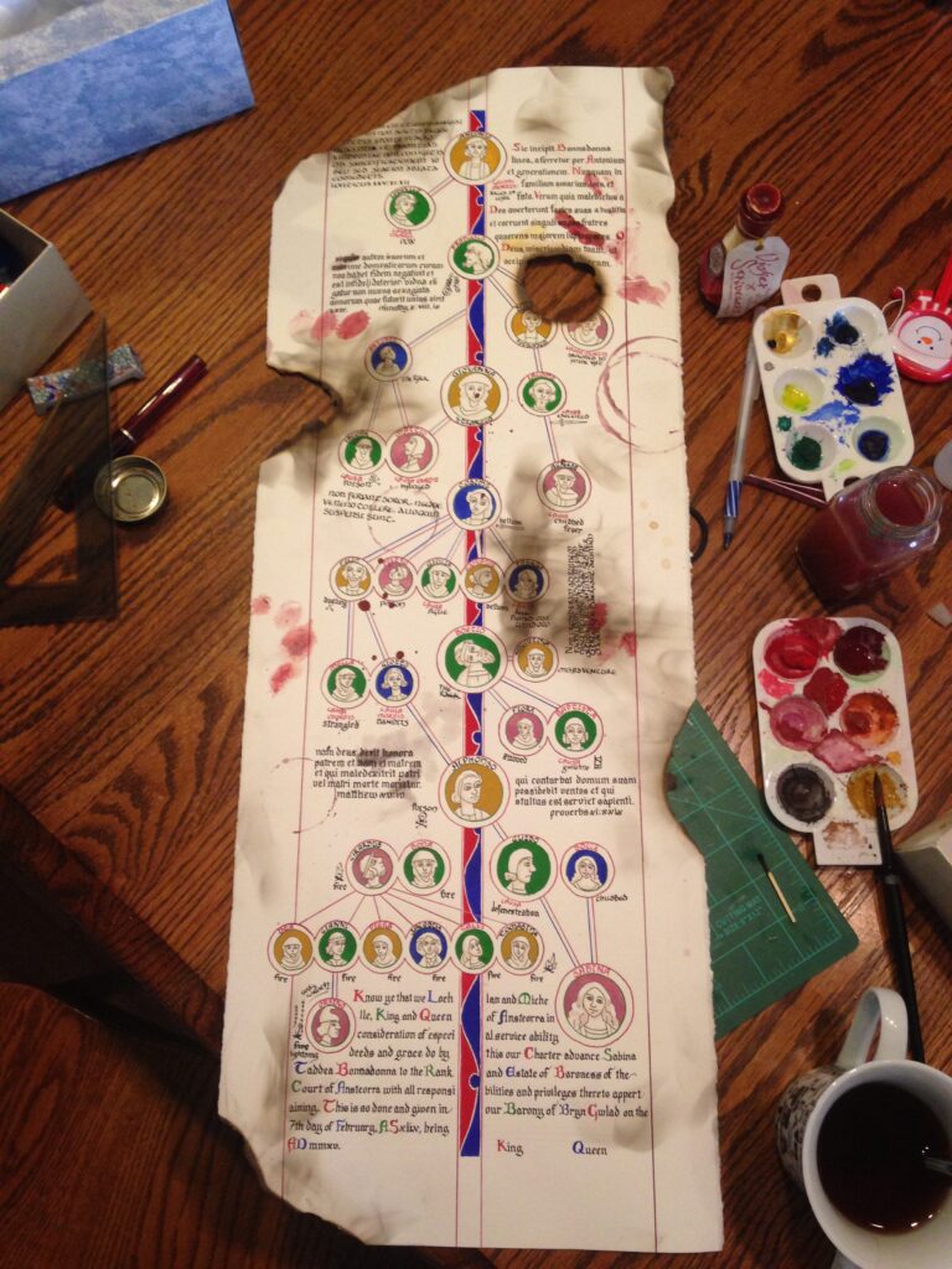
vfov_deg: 55.4
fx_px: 1210
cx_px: 476
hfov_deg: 42.9
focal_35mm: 33
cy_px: 634
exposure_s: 1/20
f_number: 2.4
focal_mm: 4.12
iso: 160
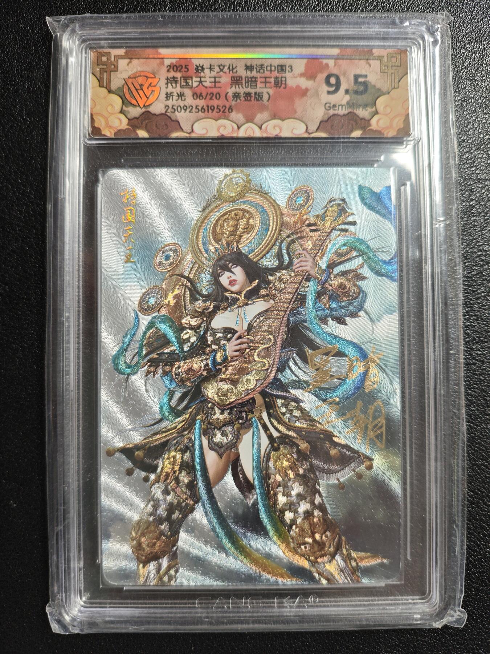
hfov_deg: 53.1
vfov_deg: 67.3
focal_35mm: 26
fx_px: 491
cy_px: 327
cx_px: 245
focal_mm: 4.94
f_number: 1.5
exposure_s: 1/100
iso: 250
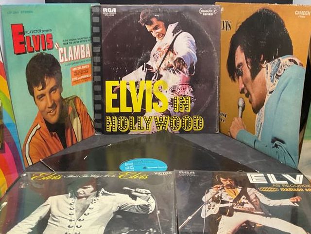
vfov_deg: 48.2
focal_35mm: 29
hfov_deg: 61.7
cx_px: 156
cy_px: 117
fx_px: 261
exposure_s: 1/60
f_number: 1.8
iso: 100
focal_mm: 3
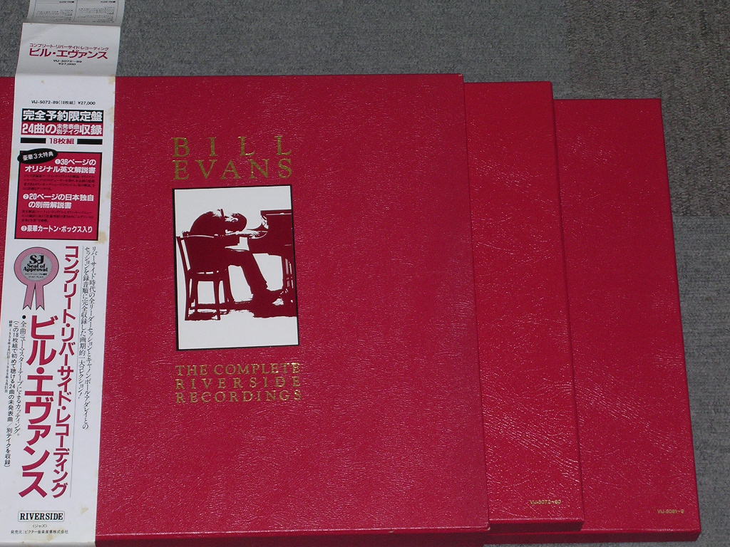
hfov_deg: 18.7
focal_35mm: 105
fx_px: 2214
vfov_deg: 14.1
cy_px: 274
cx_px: 365
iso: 178
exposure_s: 1/60.1
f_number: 4.6
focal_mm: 15.9
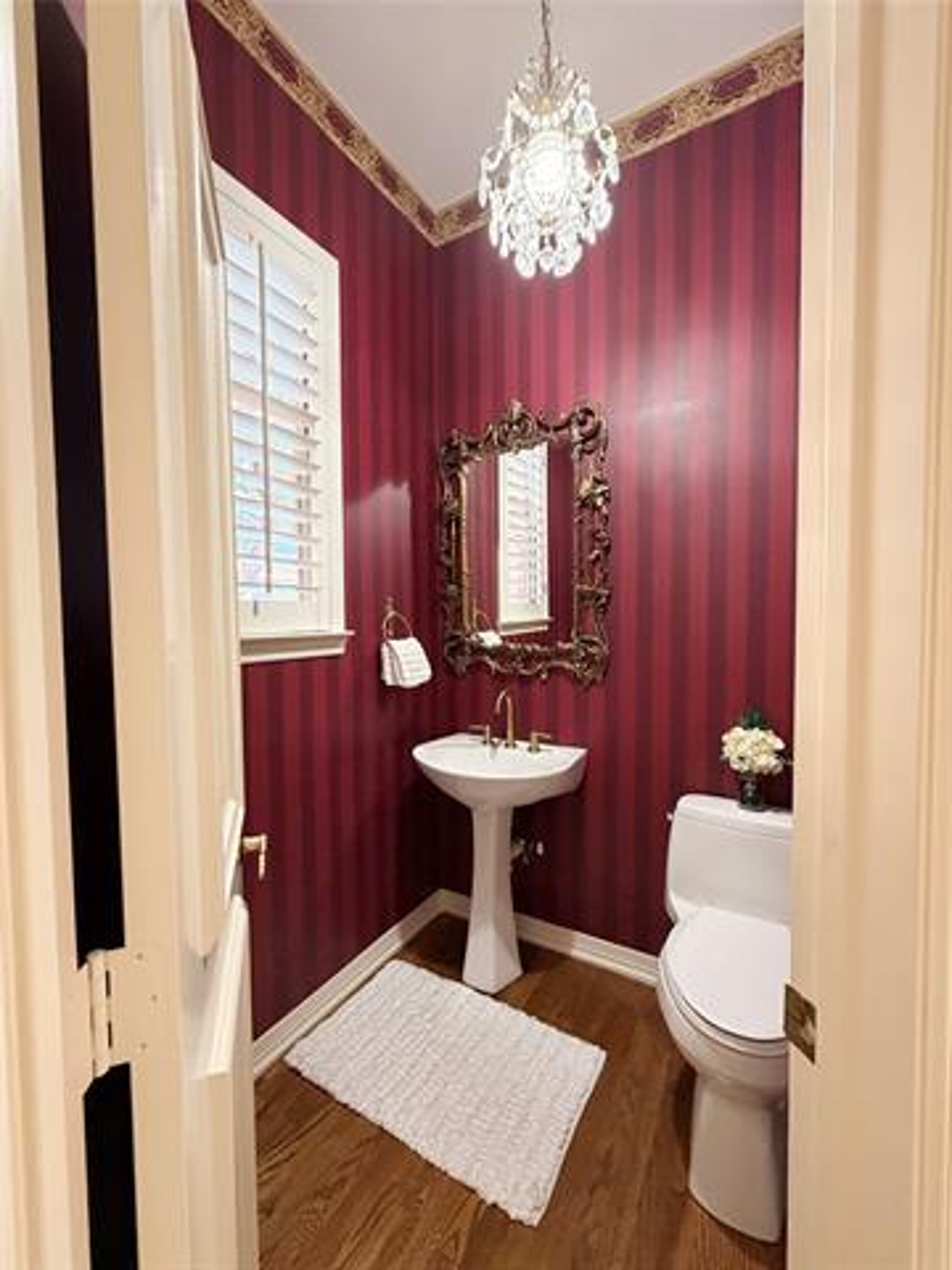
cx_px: 476
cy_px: 635
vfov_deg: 102.1
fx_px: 513
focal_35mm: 14
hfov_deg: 85.7
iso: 400
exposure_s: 1/60
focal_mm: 2.22
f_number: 2.2
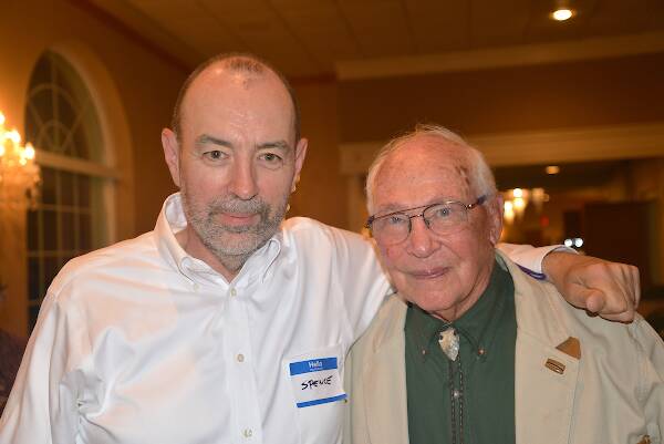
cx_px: 332
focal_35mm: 46
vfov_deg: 29.3
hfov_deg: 42.7
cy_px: 222
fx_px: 849
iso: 800
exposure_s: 1/60
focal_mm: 46
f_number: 4.2
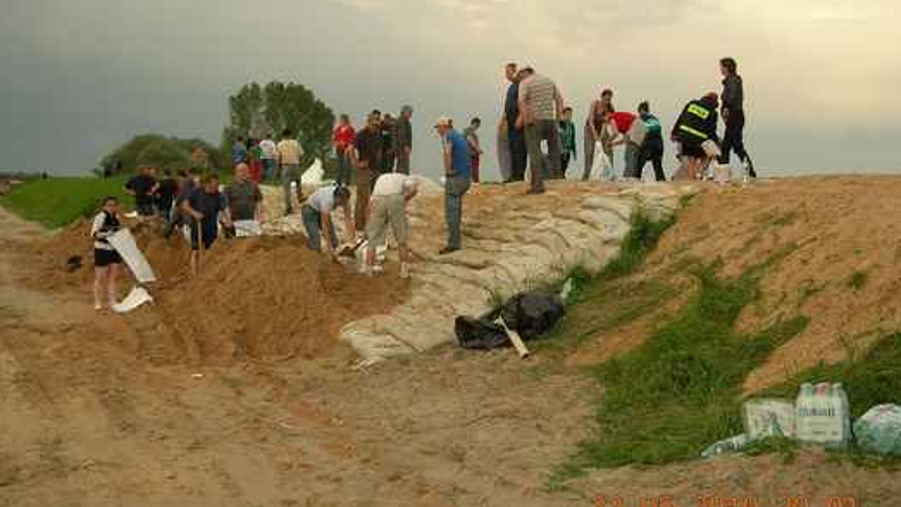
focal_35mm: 40
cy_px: 235
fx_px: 955
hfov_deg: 50.5
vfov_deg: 29.7
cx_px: 458
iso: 50
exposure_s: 1/138
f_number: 2.7
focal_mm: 6
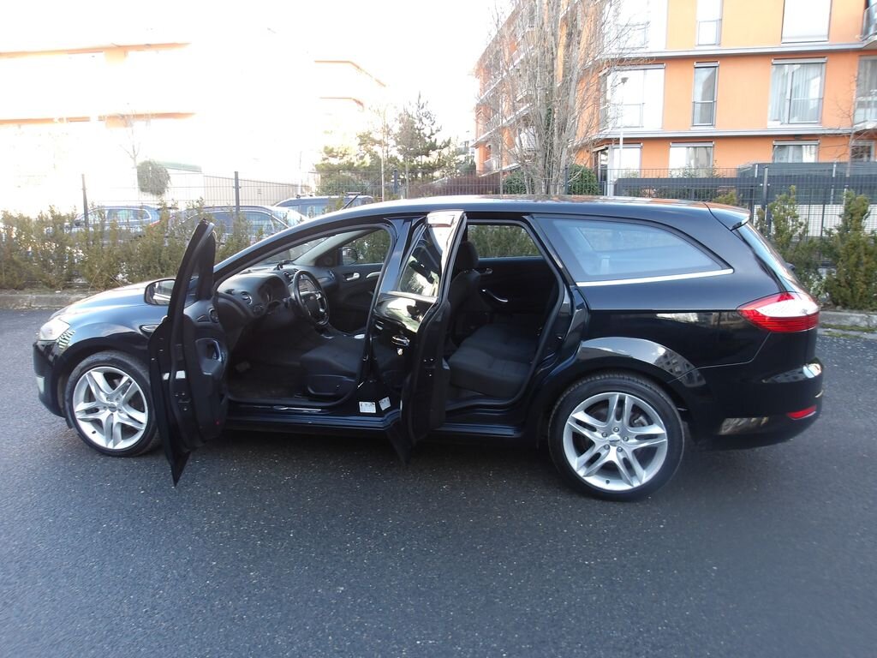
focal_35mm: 27
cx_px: 438
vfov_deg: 51.4
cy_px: 329
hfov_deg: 65.3
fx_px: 684
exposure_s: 1/72
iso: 100
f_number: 3
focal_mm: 4.9
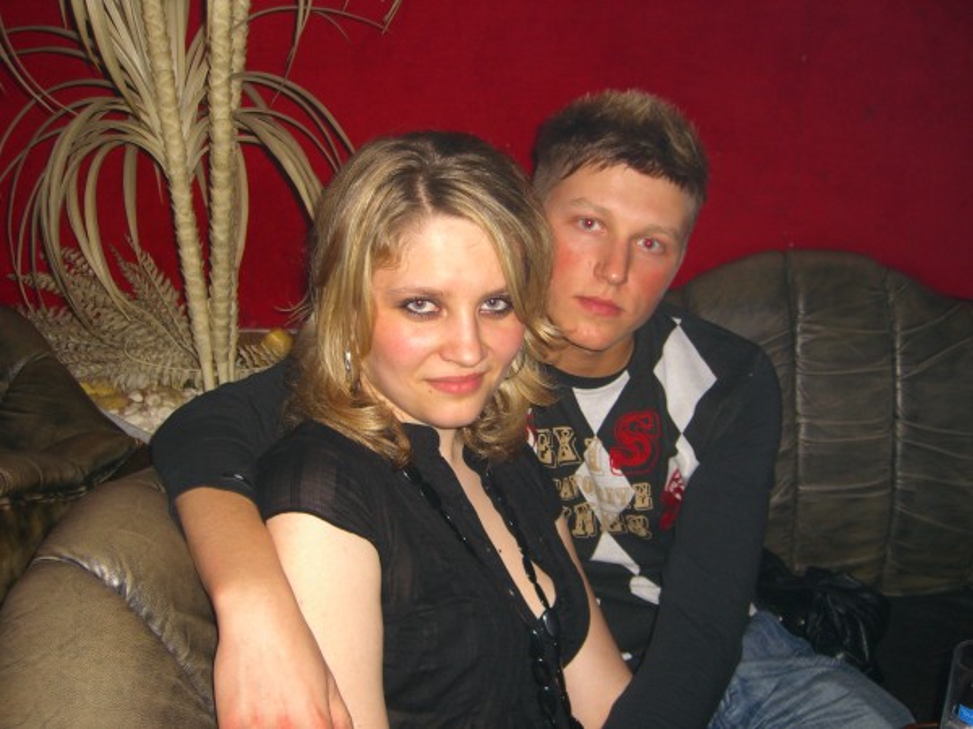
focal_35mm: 38
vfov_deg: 37.7
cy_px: 364
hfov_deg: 49.0
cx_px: 486
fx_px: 1068
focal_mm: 7.9
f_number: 2.8
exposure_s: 1/60
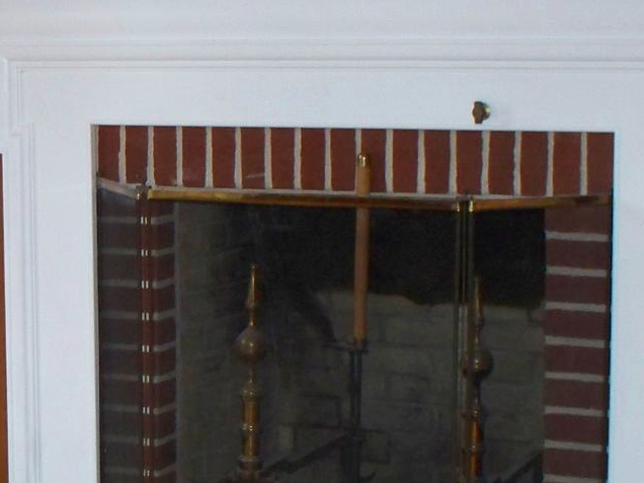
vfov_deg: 12.8
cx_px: -68
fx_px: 2158
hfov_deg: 16.5
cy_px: 260
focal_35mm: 116
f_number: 2.8
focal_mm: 7.54
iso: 200
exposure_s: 1/30
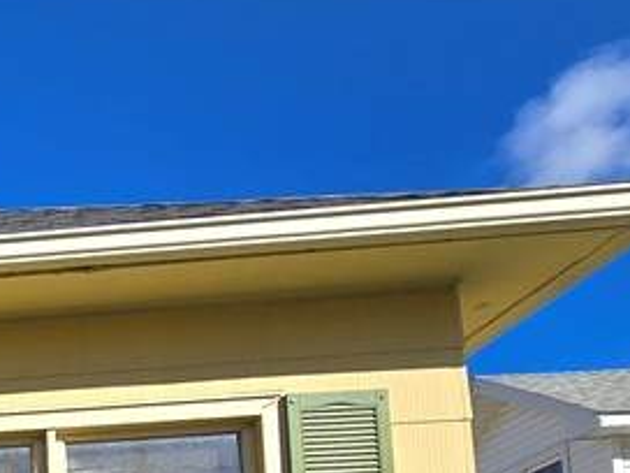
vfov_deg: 23.7
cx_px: -334
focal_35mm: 49
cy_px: 707
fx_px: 892
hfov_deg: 26.7
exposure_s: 1/1361
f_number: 2.2
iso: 50
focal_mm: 2.2
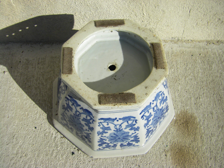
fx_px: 246
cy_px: 84
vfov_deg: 37.7
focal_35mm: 38
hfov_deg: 49.0
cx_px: 112
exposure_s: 1/320
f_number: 7
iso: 64
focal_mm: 6.3
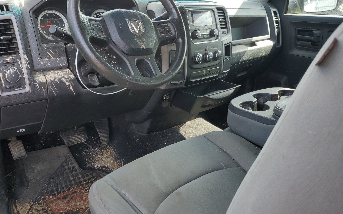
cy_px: 102
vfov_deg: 39.4
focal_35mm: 32
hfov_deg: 59.6
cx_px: 161
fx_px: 299
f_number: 1.5
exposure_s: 1/270
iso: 50
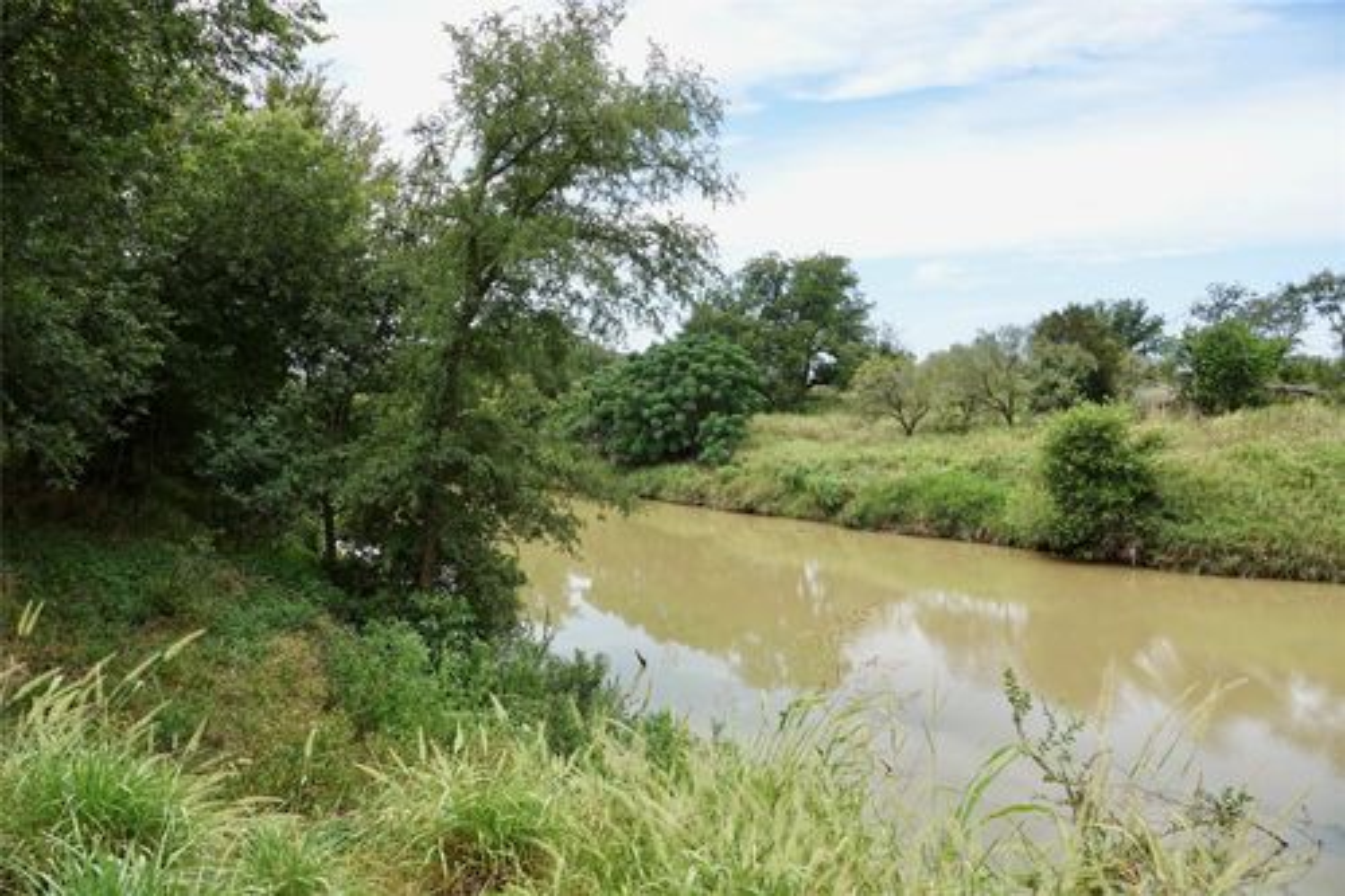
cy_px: 448
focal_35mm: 24
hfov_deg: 73.8
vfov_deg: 53.1
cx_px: 672
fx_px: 896
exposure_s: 1/400
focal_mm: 8.8
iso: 100
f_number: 4
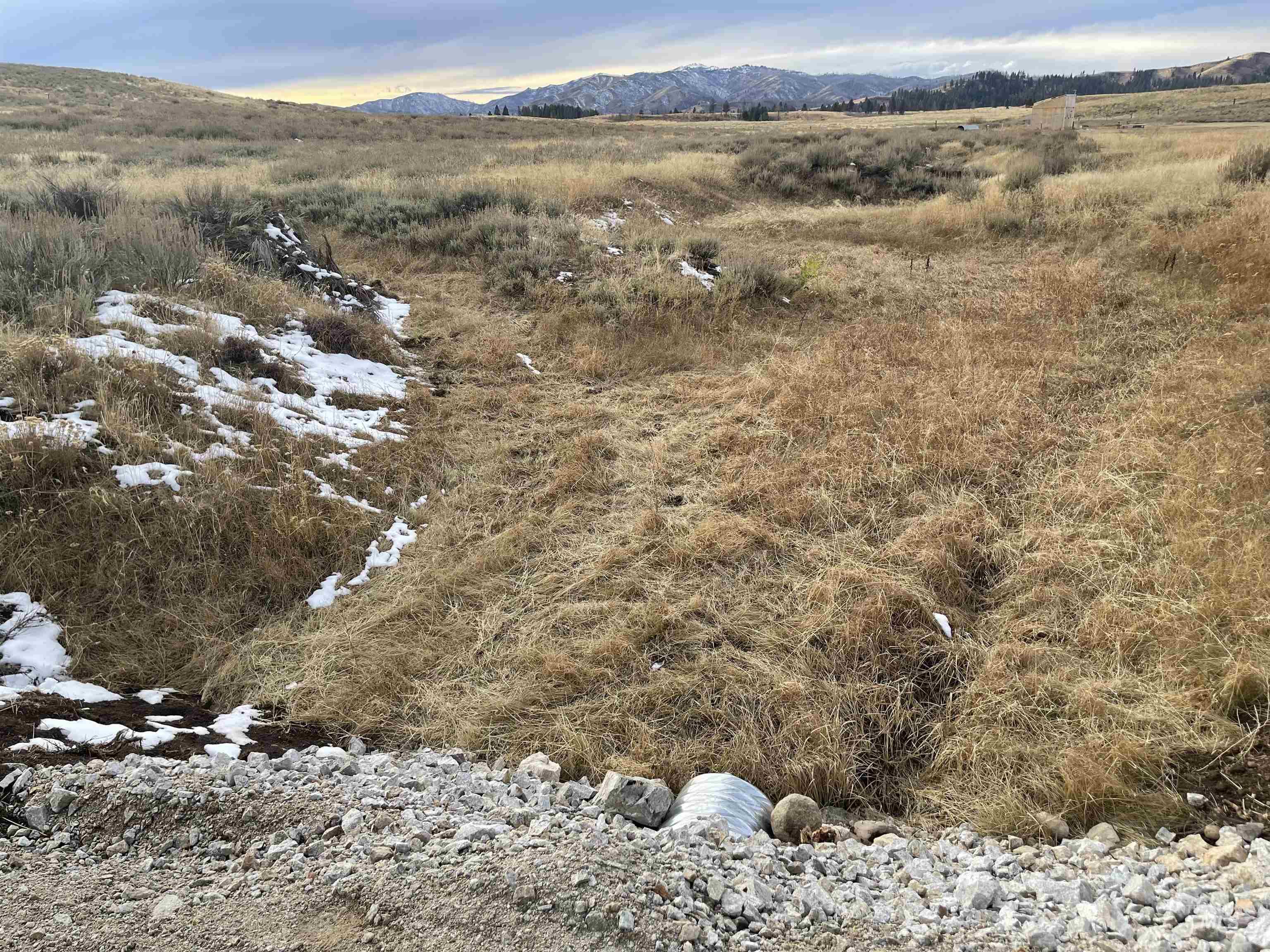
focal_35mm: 26
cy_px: 476
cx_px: 635
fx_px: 954
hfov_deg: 67.3
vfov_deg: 53.1
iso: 32
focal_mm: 5.1
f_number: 1.6
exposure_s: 1/916
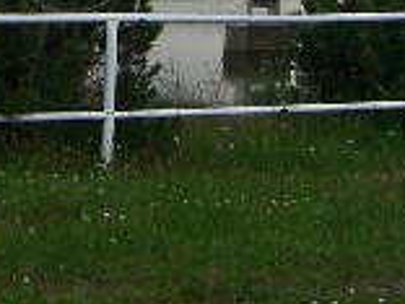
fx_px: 2281
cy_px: -411
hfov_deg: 9.9
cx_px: -119
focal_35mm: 195
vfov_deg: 7.2
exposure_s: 1/200
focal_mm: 6.2
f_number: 4.3
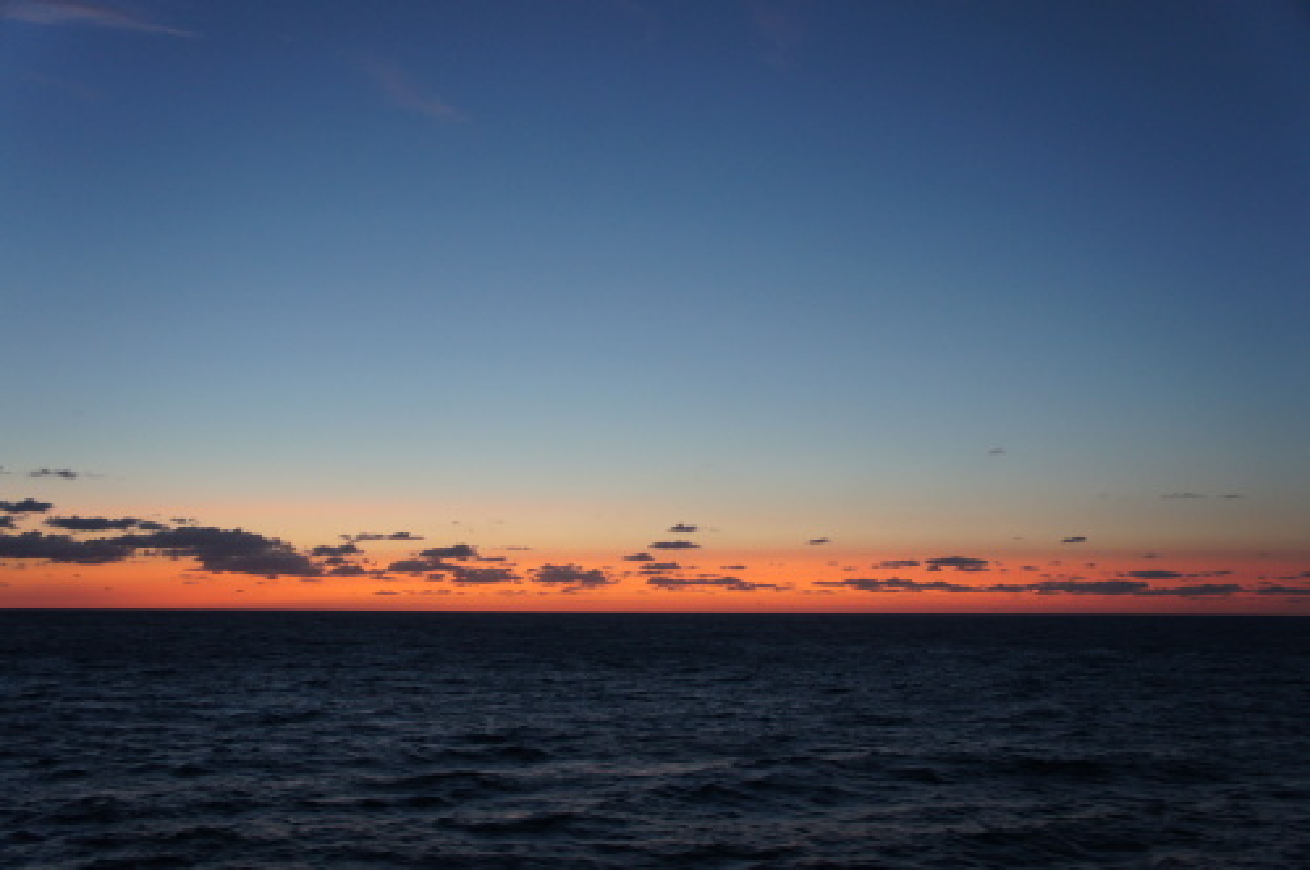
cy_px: 435
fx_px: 1254
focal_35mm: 34
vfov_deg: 38.3
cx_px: 655
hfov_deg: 55.2
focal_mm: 23
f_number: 4
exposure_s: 1/40
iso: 640
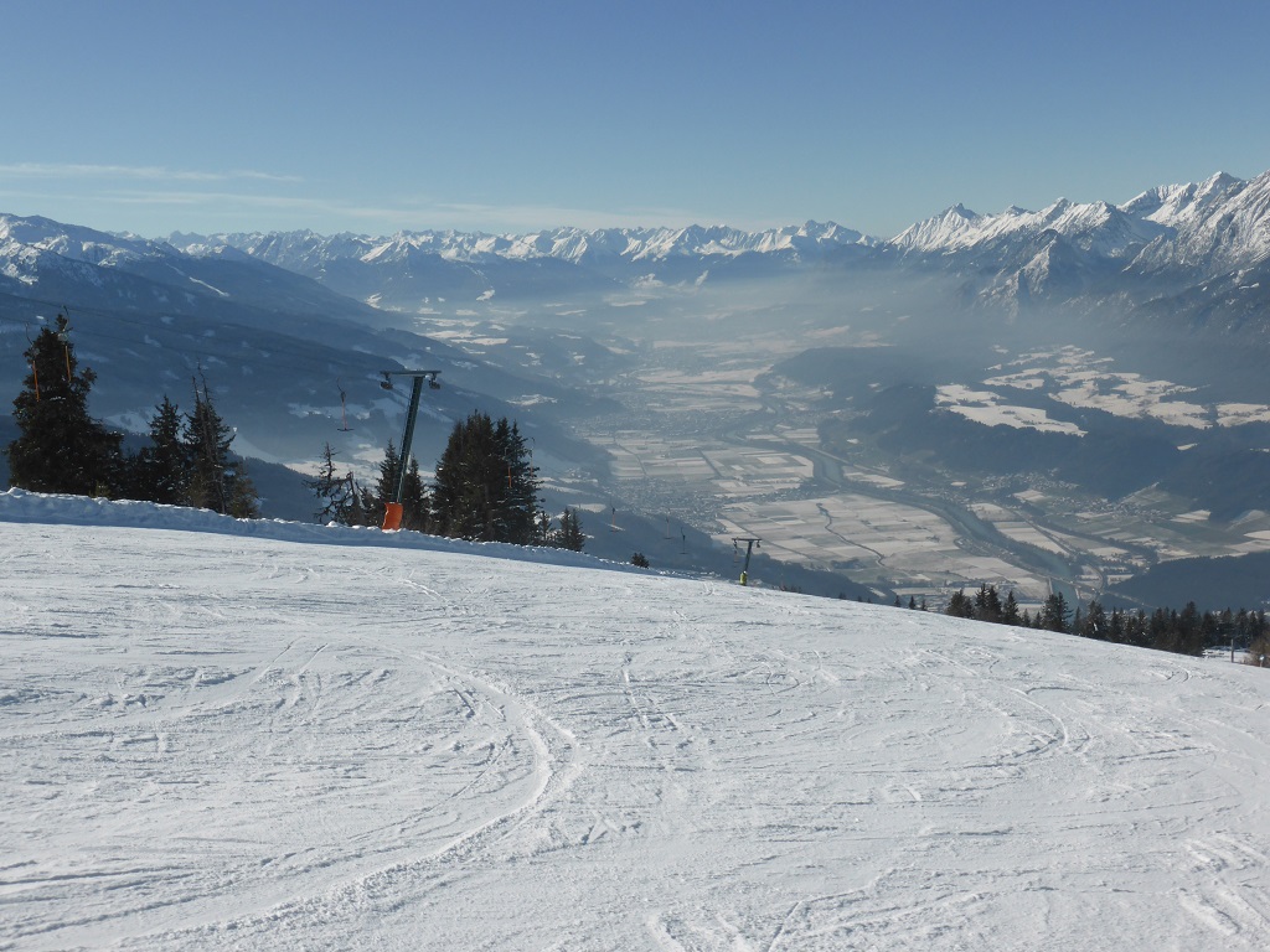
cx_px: 635
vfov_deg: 36.0
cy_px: 476
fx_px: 1468
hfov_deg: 46.8
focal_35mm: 40
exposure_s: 1/1600
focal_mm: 6.9
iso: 100
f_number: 4.5
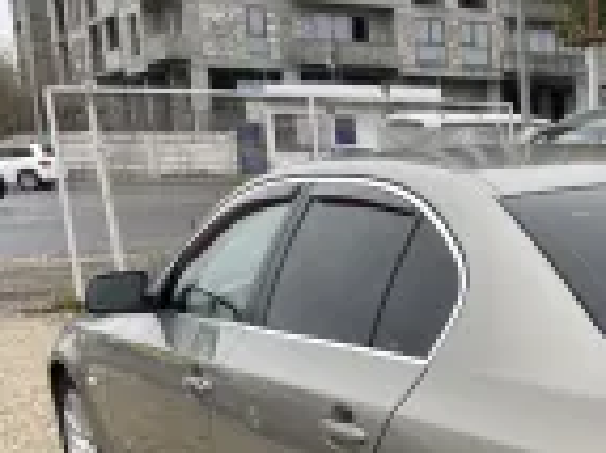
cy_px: 500
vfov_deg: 22.0
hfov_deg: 27.7
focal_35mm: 63
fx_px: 1102
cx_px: 691
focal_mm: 5.1
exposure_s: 1/121
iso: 32
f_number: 1.6
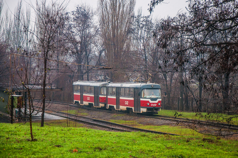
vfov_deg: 10.7
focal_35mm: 128
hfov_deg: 16.1
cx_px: 119
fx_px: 841
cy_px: 79
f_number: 6.3
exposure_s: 1/125
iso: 640
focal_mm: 85
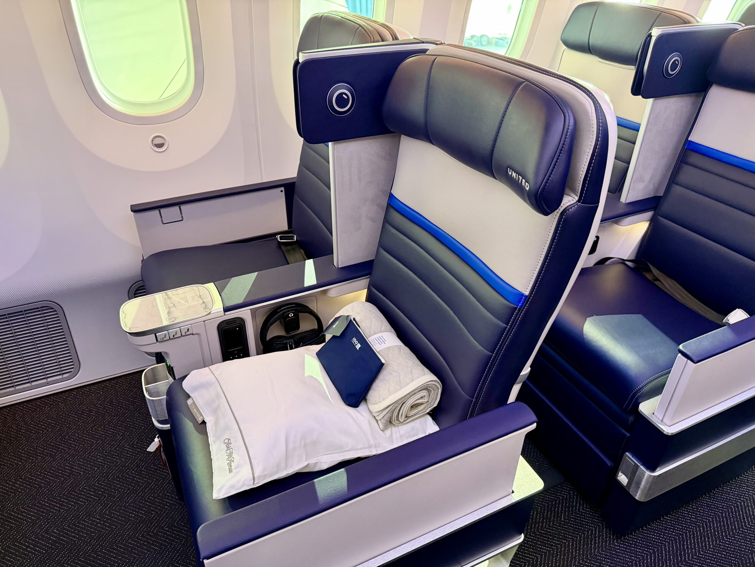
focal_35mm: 24
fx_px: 523
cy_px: 284
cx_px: 378
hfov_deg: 71.6
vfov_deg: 56.8
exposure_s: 1/56
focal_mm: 6.76
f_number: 1.78
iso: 640
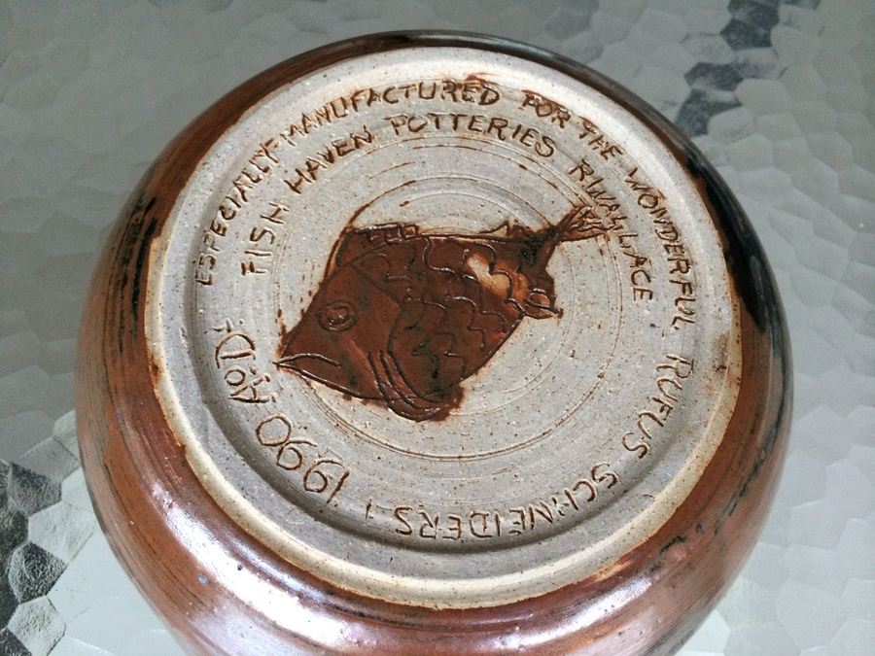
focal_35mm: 30
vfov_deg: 46.8
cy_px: 328
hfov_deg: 60.0
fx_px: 758
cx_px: 438
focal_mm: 4.12
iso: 160
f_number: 2.2
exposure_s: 1/30
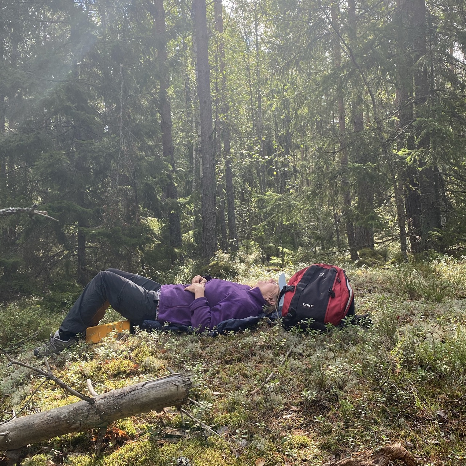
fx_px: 564
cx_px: 210
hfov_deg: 44.9
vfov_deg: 44.9
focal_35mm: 37
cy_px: 211
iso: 32
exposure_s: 1/379
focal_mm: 4.25
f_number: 1.8
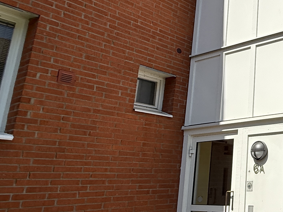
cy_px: 103
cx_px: 343
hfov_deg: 36.0
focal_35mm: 40
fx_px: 327
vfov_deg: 36.0
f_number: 2.2
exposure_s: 1/1848
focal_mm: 2.22
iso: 80
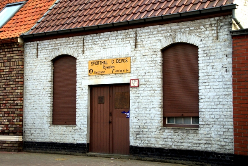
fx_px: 414
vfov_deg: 22.7
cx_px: 124
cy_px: 83
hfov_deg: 33.4
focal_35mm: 60
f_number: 4.5
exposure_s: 1/1000
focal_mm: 40
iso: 200
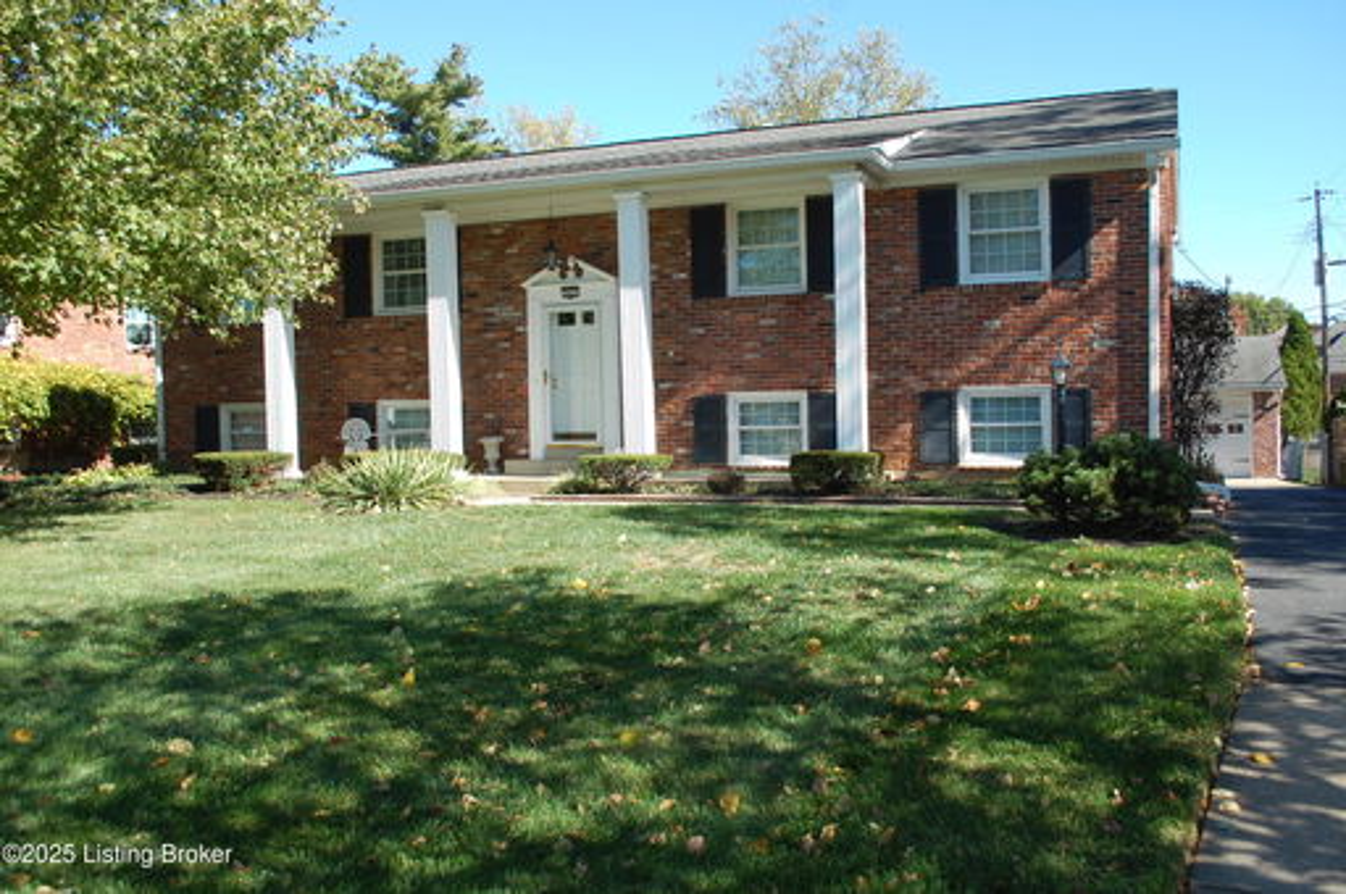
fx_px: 1232
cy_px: 447
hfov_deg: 57.3
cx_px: 673
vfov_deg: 39.9
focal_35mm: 33
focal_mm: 22
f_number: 8
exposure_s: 1/250
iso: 200
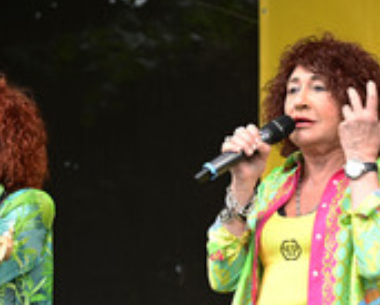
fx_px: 1947
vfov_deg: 8.9
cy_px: 301
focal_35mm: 173
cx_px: 119
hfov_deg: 11.1
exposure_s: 1/100
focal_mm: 70
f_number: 4.5
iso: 250
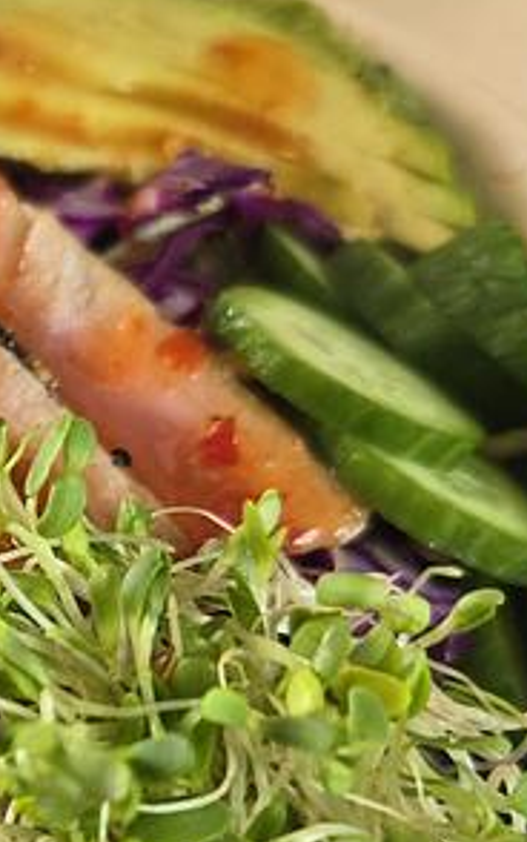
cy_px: 599
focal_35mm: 58
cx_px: -148
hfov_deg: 20.5
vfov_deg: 34.6
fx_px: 1332
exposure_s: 1/120
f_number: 1.8
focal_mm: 5.4
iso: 160
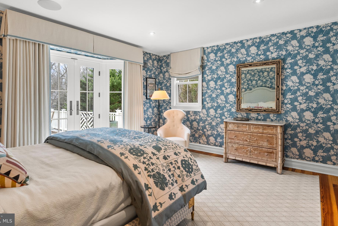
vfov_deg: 61.8
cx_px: 162
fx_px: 188
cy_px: 101
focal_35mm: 20
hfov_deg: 83.9
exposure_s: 1/25
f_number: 6.3
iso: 800
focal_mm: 18
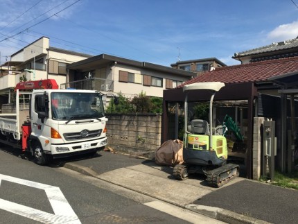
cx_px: 149
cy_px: 112
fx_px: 250
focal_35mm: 29
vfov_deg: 48.3
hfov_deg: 61.6
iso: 25
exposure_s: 1/1972
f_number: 2.2
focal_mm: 4.15
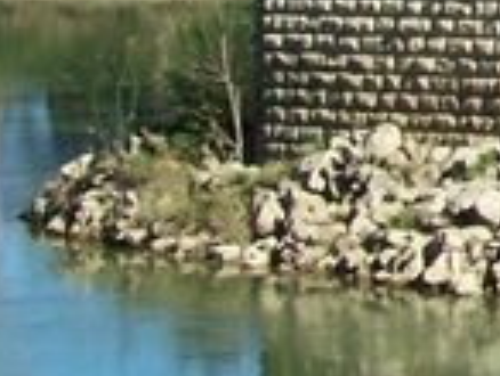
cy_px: -285
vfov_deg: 6.7
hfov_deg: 8.2
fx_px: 3168
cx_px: 1291
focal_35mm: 219
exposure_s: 1/640
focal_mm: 6.7
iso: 160
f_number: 5.6
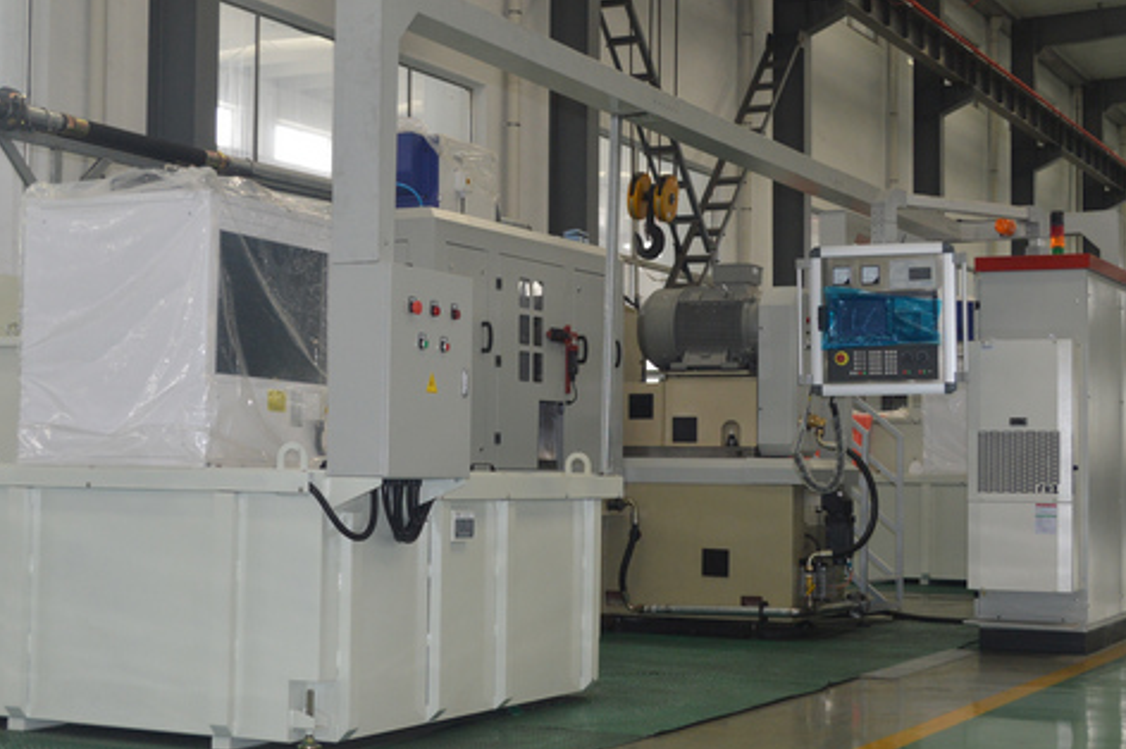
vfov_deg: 22.2
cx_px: 470
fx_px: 1907
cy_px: 367
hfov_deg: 32.8
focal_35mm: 61
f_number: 4
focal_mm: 24
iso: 400
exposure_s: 1/125
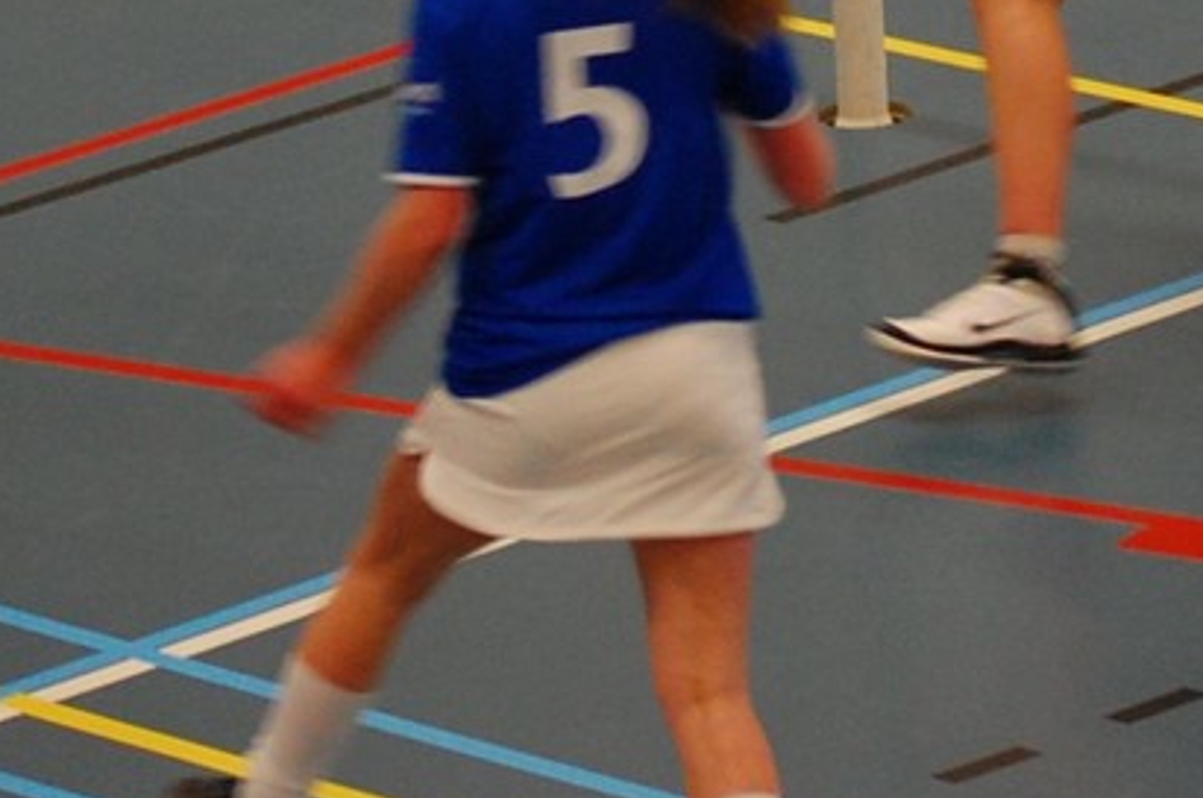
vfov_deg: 6.6
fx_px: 6881
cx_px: 367
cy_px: -47
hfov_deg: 10.0
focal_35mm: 206
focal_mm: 55
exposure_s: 1/50
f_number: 4
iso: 800
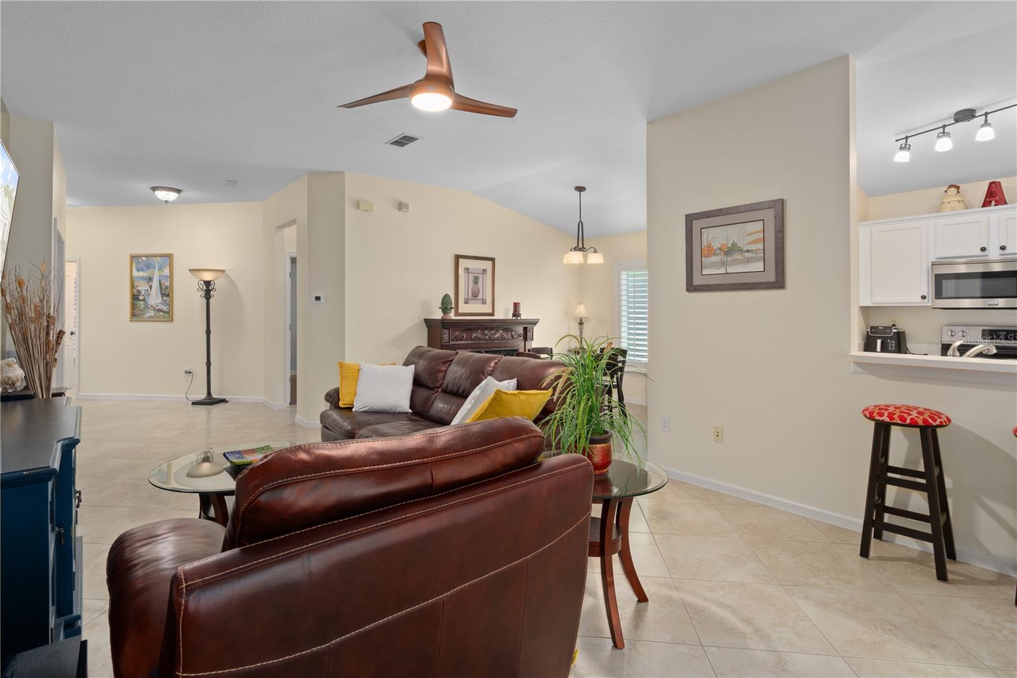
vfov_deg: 70.4
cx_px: 508
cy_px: 339
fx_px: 480
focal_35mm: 17
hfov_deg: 93.3
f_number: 9
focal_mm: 17
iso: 320
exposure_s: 1
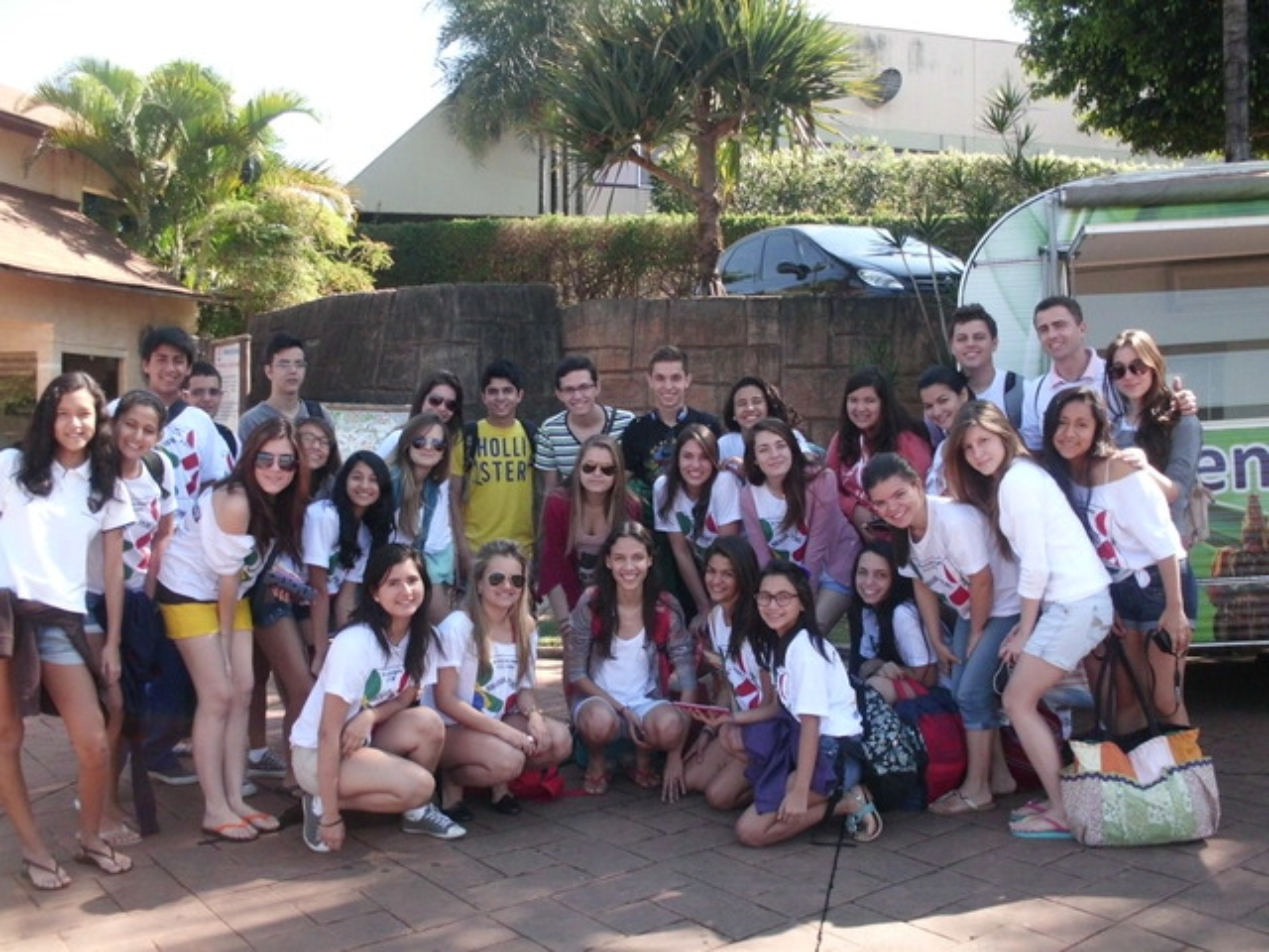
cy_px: 476
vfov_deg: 39.7
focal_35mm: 36
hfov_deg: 51.4
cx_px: 634
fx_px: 1320
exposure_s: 1/125
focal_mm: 6.3
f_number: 7.3
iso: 200
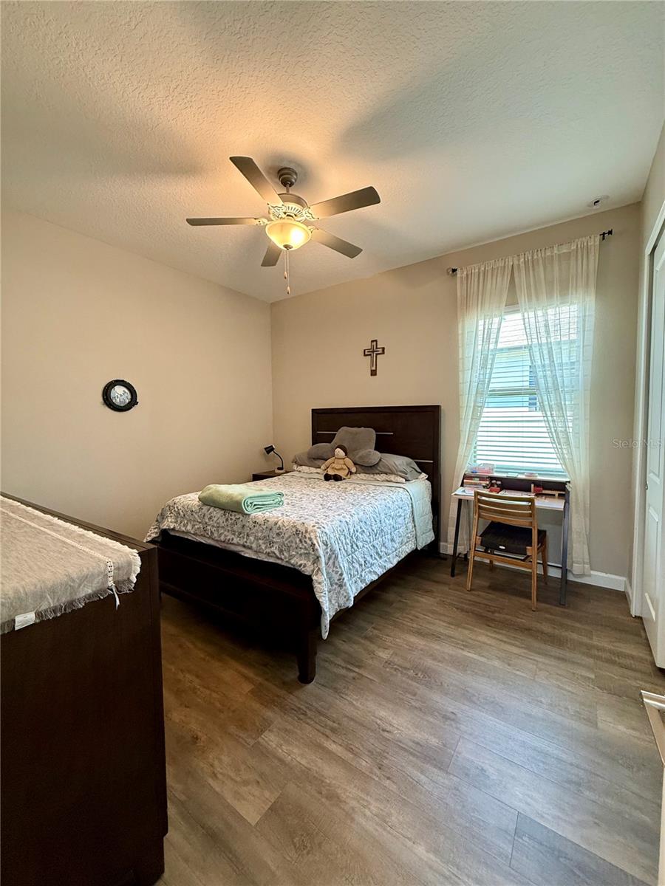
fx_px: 359
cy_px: 443
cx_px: 332
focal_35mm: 14
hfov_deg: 85.7
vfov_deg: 102.1
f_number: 2.2
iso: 400
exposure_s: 1/60
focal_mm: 2.22
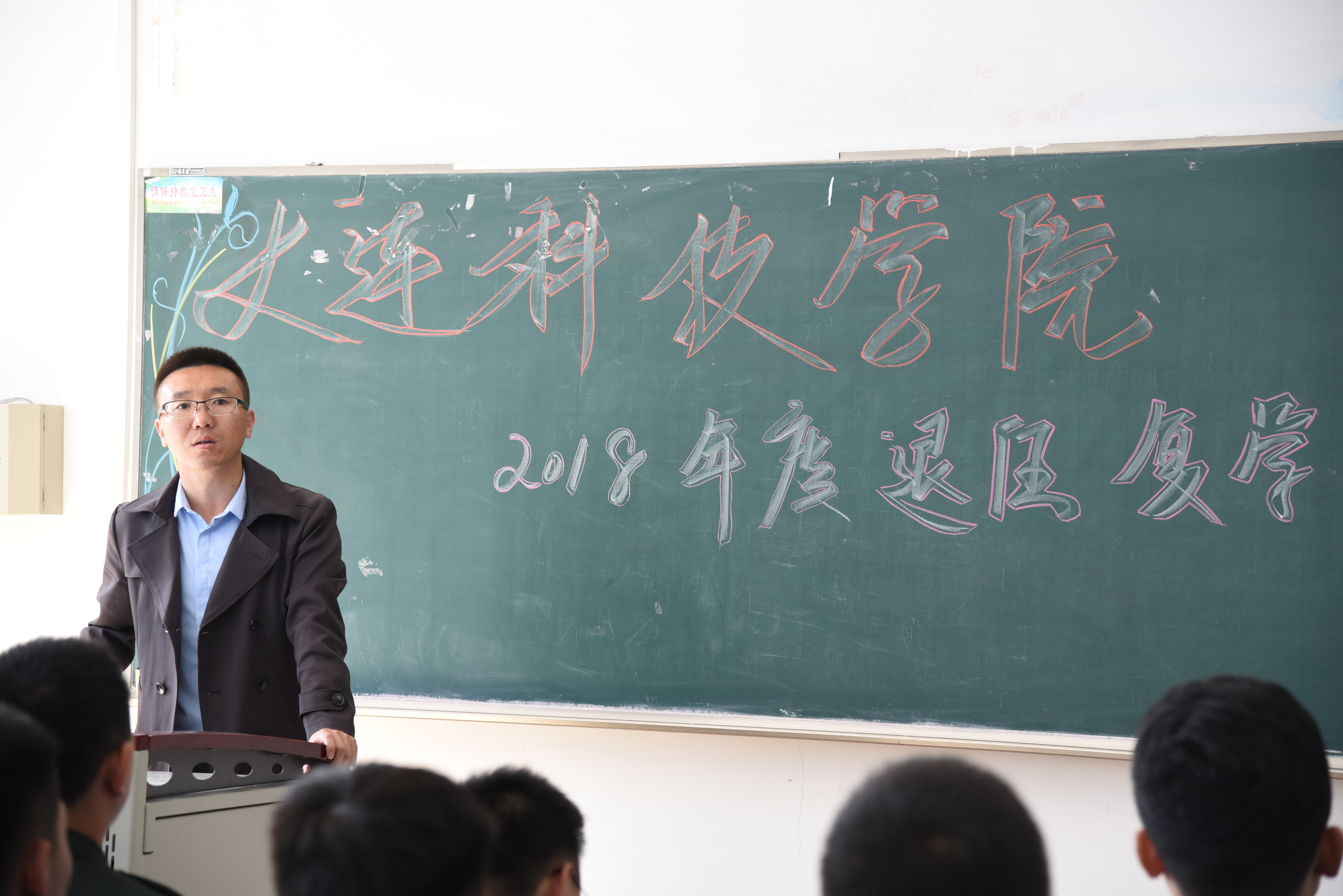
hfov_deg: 21.5
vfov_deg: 14.4
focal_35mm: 95
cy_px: 448
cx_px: 672
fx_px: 3545
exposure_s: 1/100
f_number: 5
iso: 800
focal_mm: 95
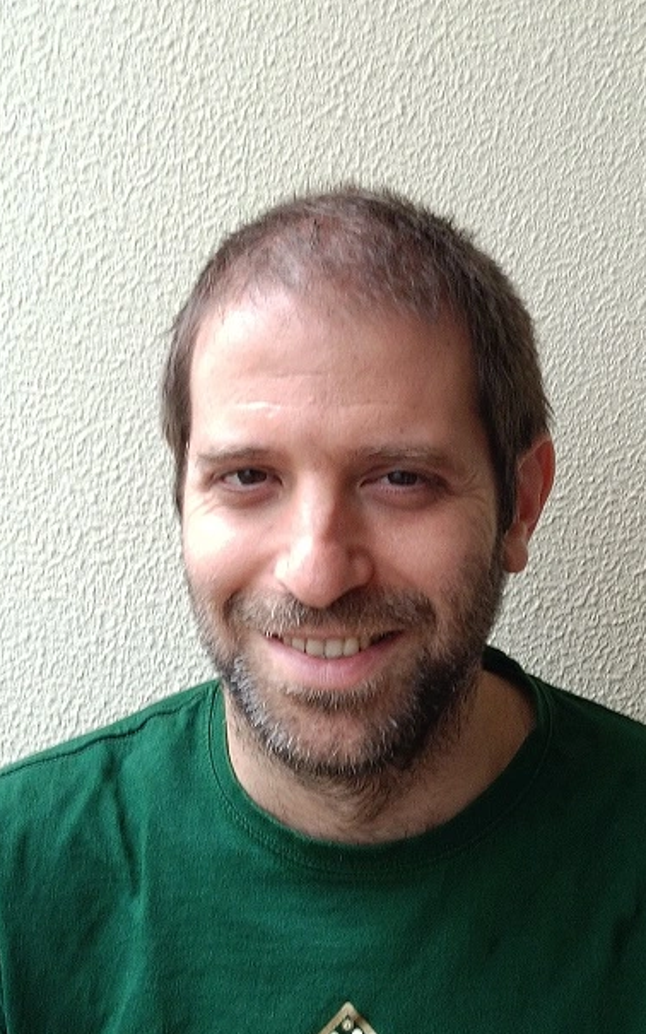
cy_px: 520
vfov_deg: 35.1
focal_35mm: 58
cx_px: 384
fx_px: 1634
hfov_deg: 22.3
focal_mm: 3.98
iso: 64
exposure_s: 1/33.3
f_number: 1.8
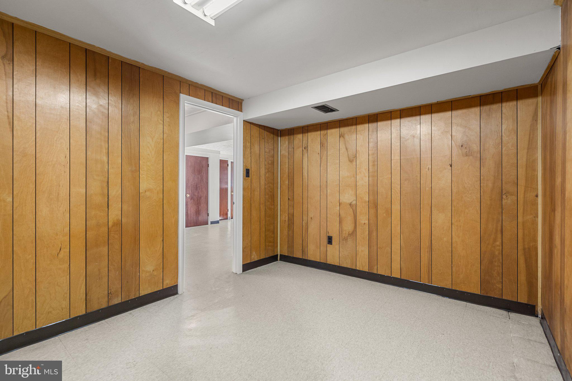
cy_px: 190
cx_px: 286
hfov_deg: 96.7
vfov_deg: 73.7
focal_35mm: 16
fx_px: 254
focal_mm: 16
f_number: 8
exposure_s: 1/1.67
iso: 500
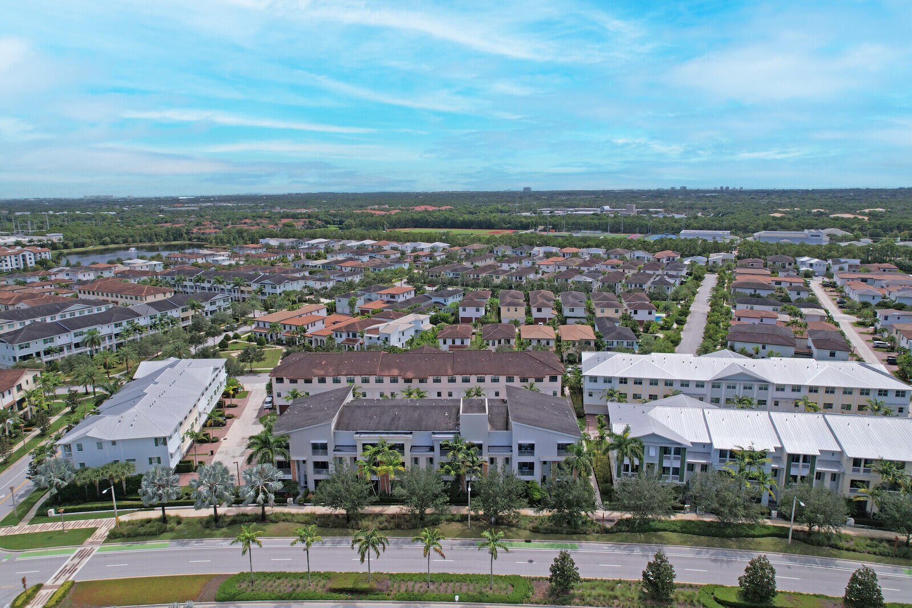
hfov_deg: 78.6
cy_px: 304
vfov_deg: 57.2
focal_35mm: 22
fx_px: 557
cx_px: 456
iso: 110
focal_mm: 8.38
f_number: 2.8
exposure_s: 1/3200
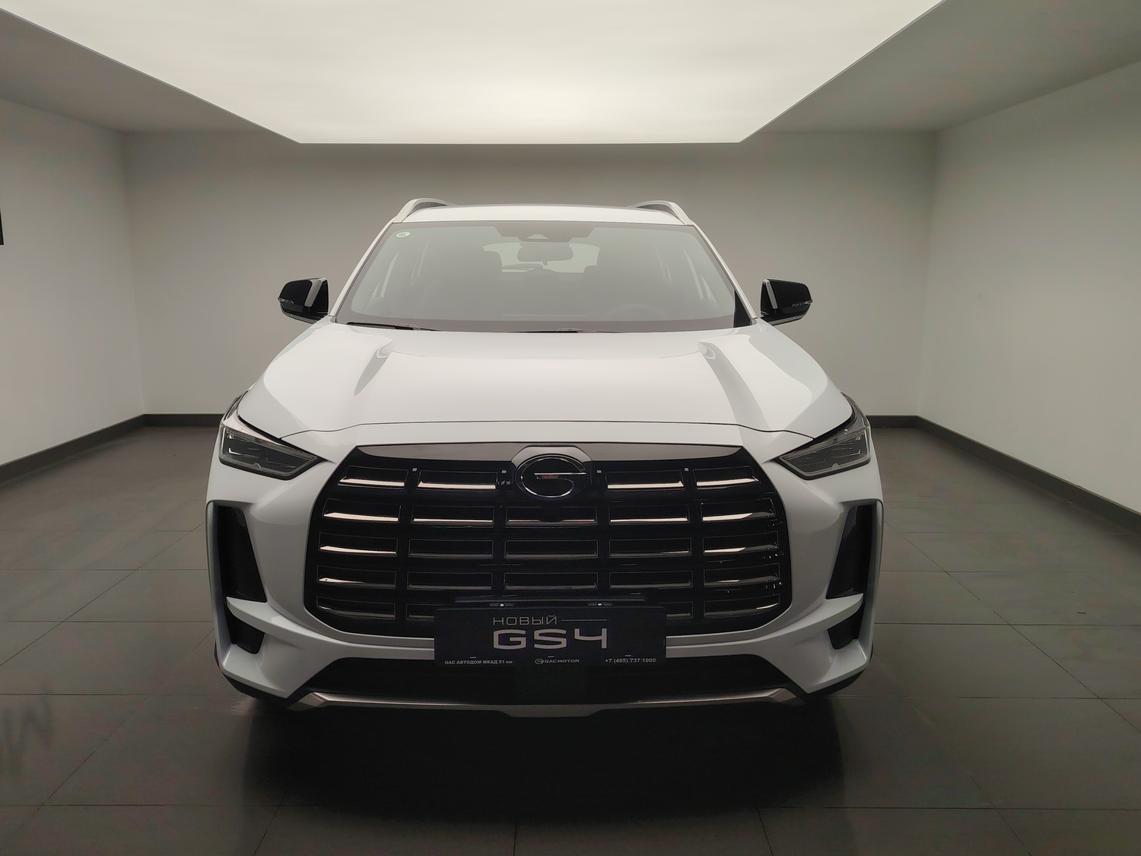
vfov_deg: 51.4
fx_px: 890
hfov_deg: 65.3
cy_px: 428
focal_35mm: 27
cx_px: 570
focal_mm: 5.25
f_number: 1.75
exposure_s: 1/248
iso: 100
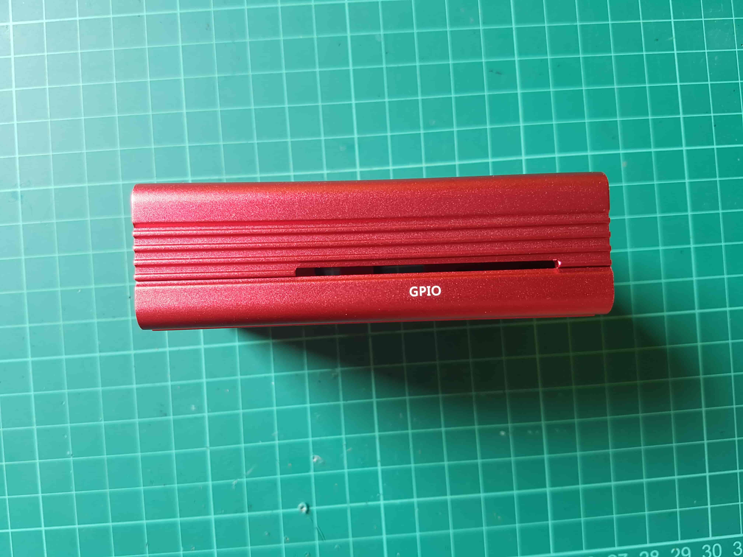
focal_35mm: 26
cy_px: 278
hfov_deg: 67.3
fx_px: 558
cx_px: 372
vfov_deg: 53.1
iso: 80
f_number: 1.7
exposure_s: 1/50
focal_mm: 4.2
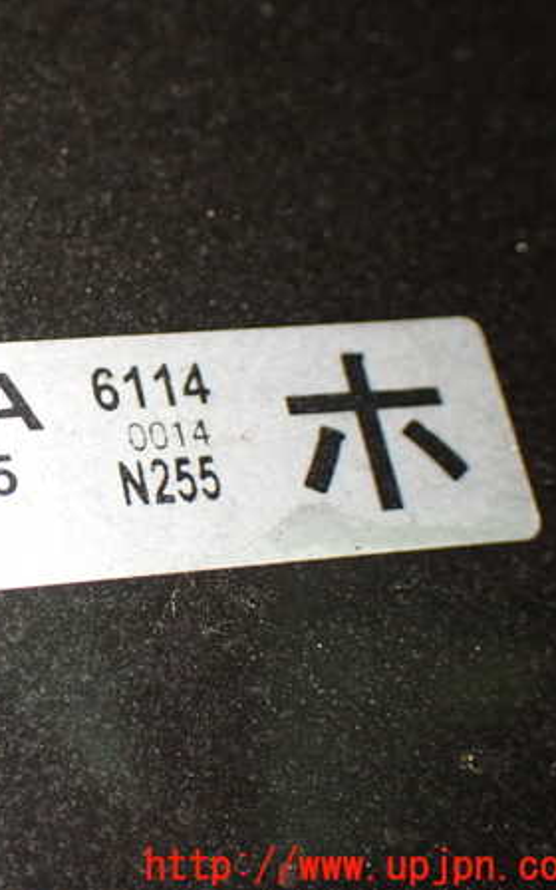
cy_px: 445
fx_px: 1721
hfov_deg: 17.9
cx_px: -2
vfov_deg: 29.0
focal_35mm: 71
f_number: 3.2
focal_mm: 9.01
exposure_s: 1/50
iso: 800
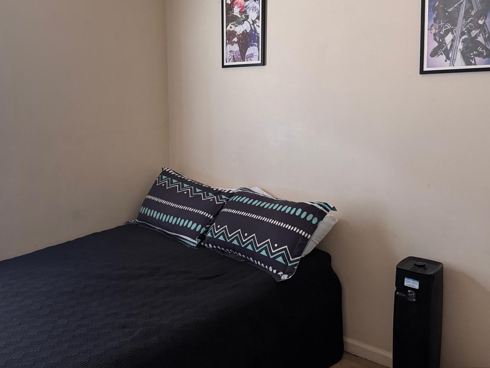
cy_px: 157
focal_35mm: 35
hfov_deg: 52.2
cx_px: 191
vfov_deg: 40.6
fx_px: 495
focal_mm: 6.76
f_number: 1.78
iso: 500
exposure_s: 1/60
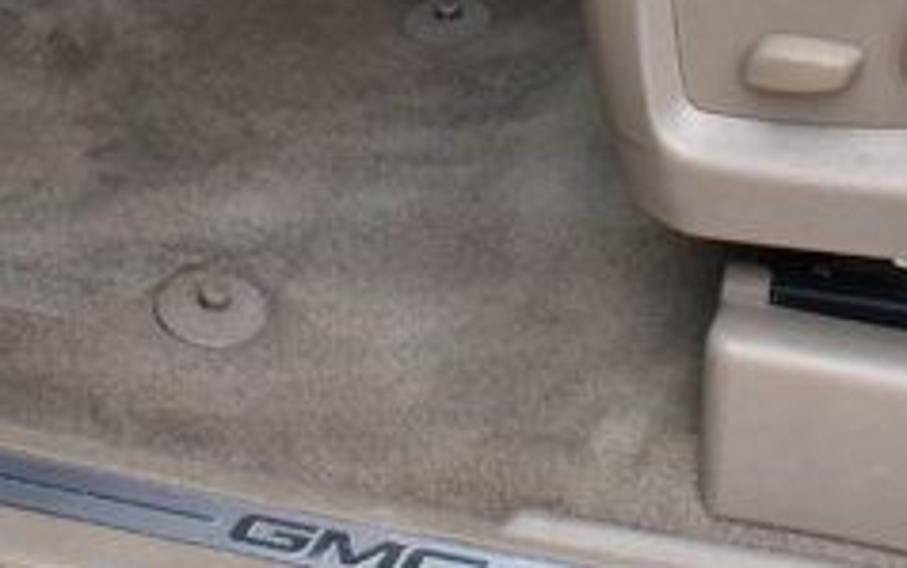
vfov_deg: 8.9
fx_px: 3418
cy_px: -618
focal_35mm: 138
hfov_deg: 15.0
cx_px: 819
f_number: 8
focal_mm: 21
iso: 400
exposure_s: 1/60
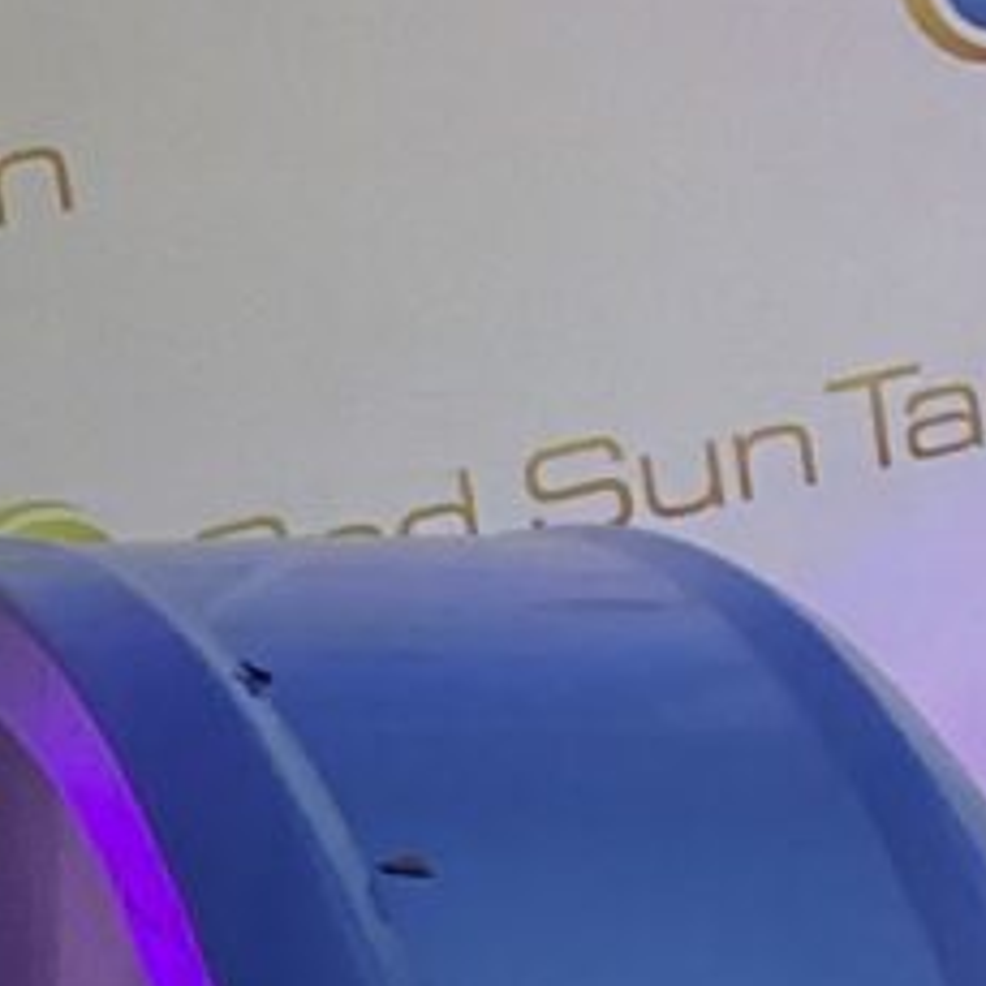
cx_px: -1382
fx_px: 5930
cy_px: 2459
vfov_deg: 8.6
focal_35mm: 184
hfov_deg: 8.6
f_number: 2.4
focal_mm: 3.3
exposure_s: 1/60
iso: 80
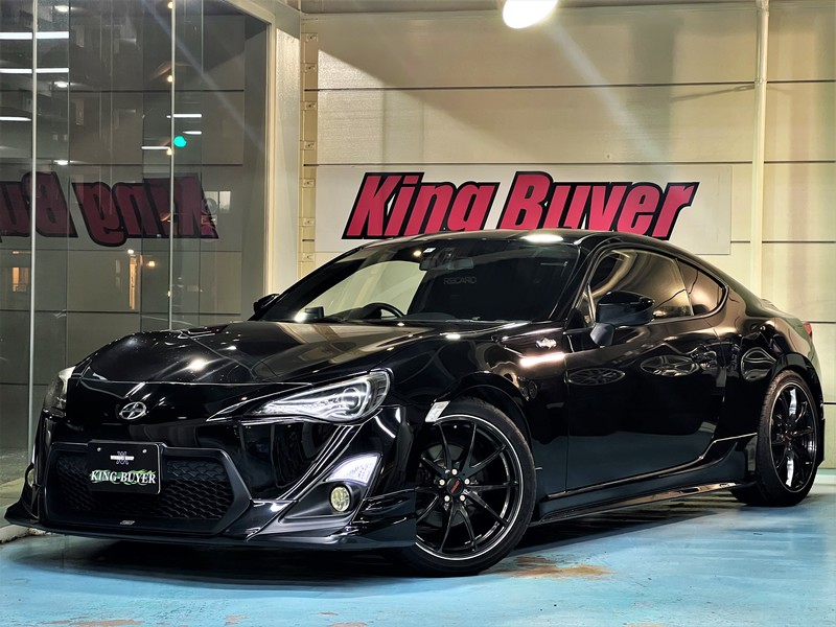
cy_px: 314
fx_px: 1860
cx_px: 418
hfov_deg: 25.3
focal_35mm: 77
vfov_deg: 19.1
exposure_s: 1/50
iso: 320
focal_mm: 9
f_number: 2.8
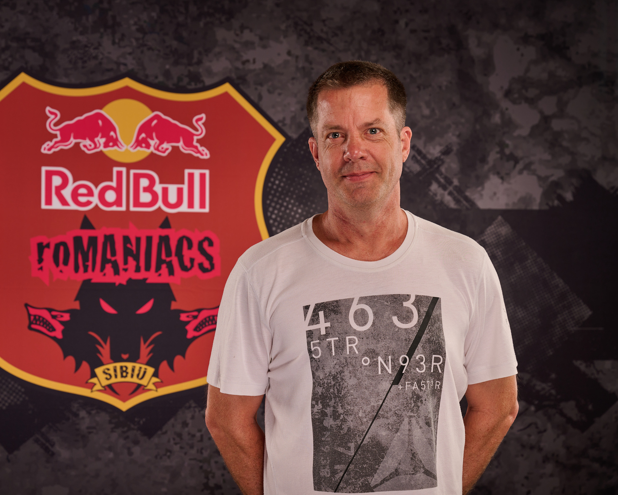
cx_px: 254
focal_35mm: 65
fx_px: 1189
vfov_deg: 23.5
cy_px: 250
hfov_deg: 29.1
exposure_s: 1/500
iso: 100
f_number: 5
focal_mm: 57
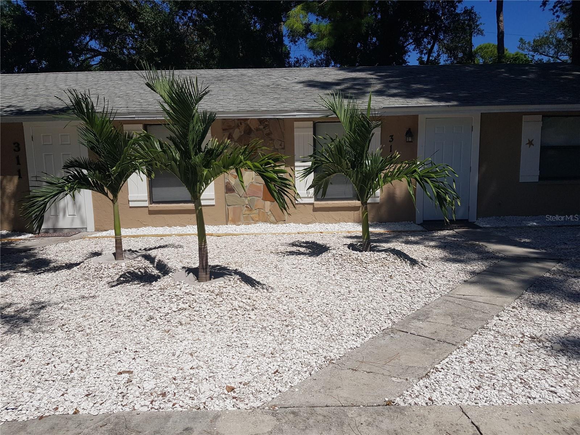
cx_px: 290
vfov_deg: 53.1
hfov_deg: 67.3
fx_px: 436
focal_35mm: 26
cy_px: 218
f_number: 1.7
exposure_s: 1/5584
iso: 40
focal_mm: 4.3
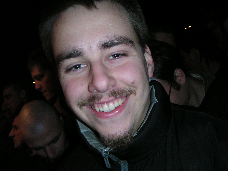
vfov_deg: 37.7
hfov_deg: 49.0
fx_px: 250
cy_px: 86
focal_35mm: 38
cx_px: 114
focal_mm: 6
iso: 160
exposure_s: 1/45
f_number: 2.8
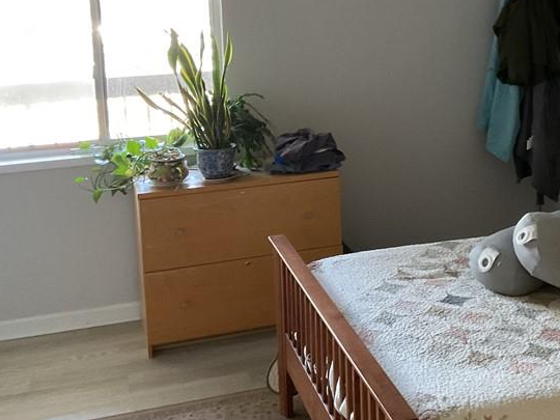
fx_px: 890
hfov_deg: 34.5
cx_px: 386
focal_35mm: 55
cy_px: 69
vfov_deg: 26.0
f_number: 1.8
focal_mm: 3
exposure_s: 1/40
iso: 320
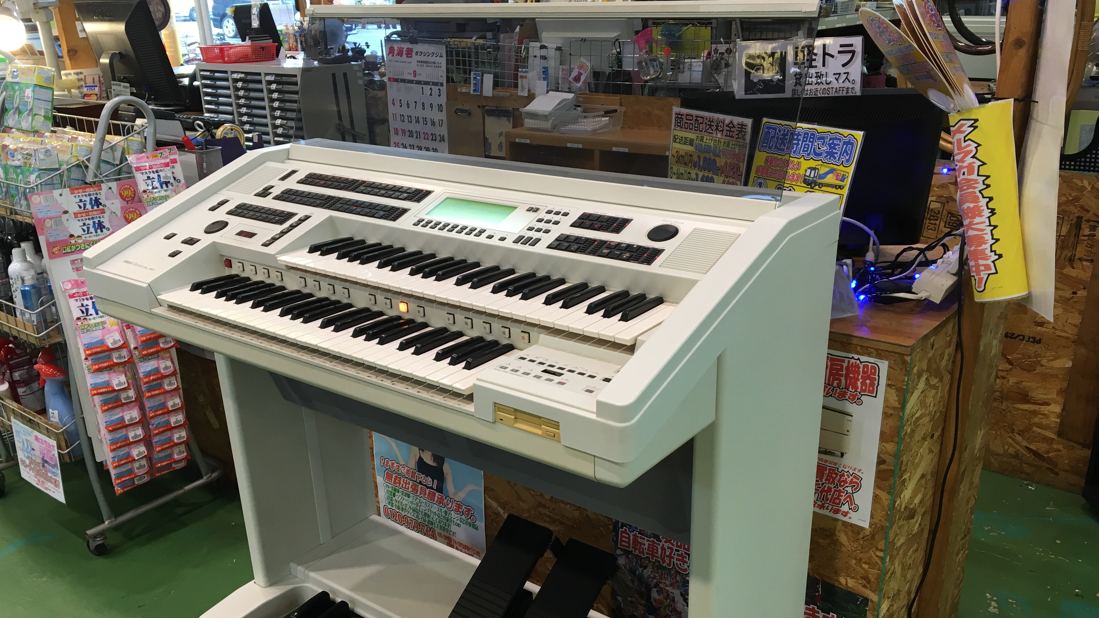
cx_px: 554
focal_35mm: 32
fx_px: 932
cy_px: 374
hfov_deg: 61.0
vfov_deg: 36.5
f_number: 2.2
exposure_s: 1/30
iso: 50
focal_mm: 4.15
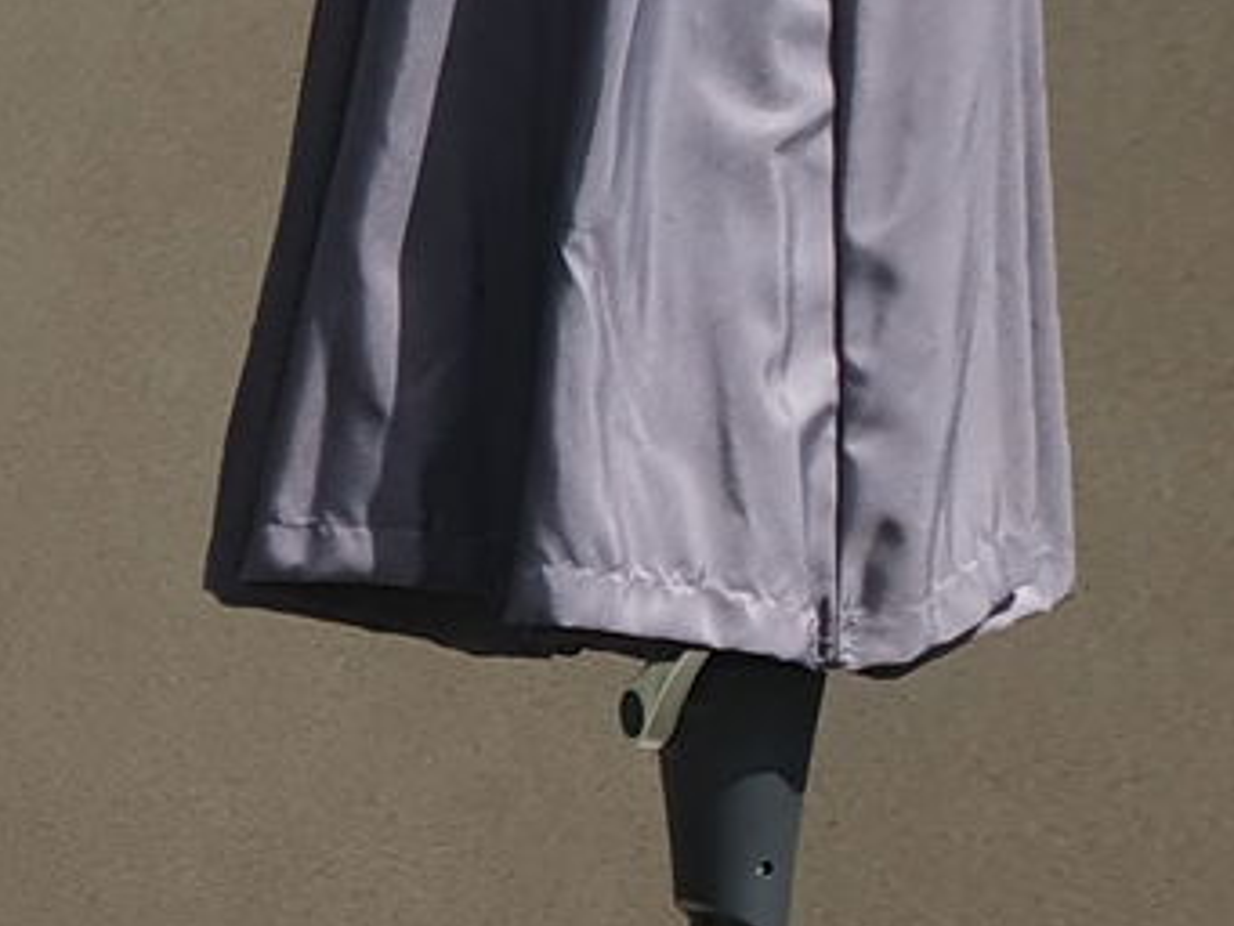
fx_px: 4351
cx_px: -1571
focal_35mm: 122
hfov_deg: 13.0
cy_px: 879
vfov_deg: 12.0
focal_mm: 4.32
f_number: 2.4
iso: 50
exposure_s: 1/1092
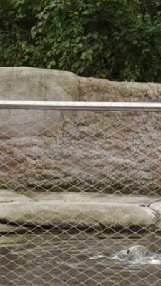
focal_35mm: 385
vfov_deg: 5.6
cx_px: 210
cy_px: 209
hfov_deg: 3.2
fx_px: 2919
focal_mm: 52.82
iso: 800
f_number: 10
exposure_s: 1/160
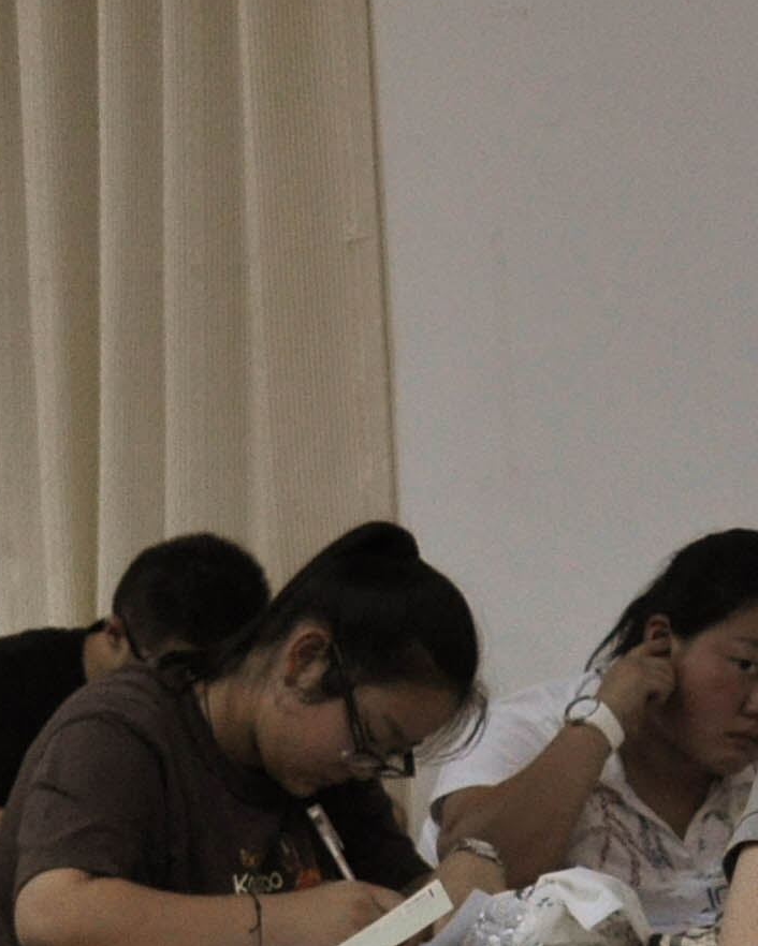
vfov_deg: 15.6
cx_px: -840
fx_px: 3448
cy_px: 418
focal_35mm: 123
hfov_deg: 11.2
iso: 800
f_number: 3.5
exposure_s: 1/200
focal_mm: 18
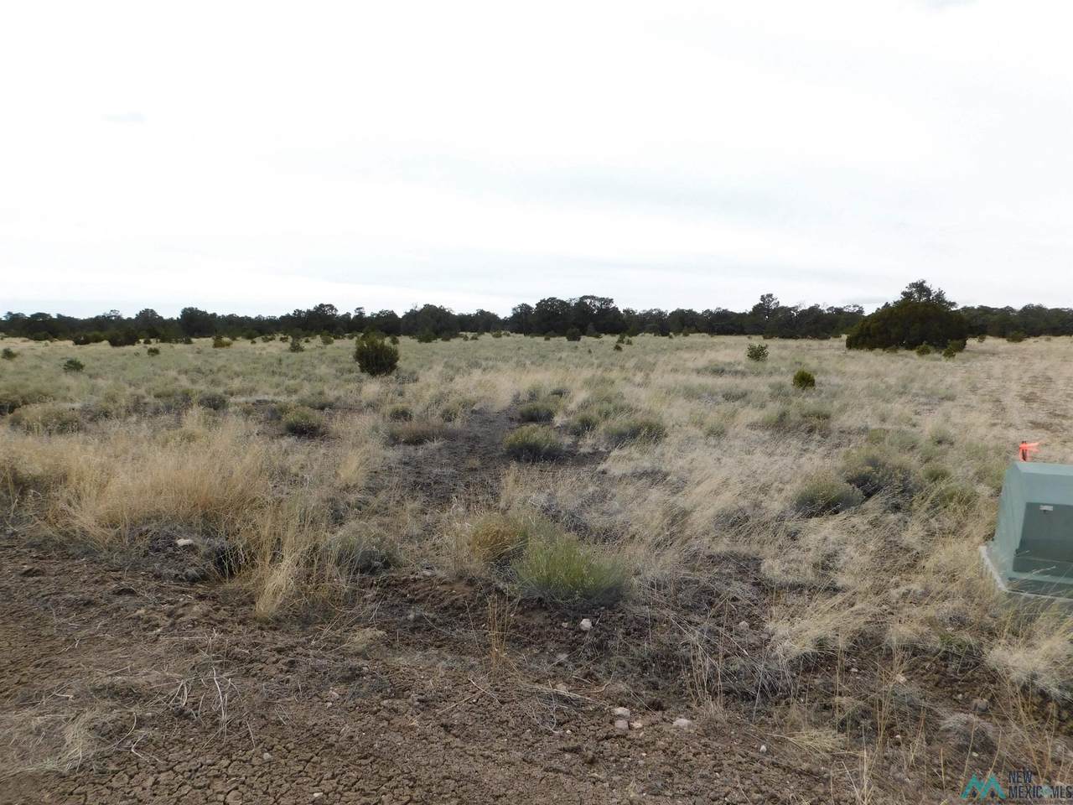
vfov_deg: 58.9
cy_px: 402
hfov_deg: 73.9
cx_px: 536
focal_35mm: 23
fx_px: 713
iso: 125
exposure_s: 1/1500
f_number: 3
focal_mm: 4
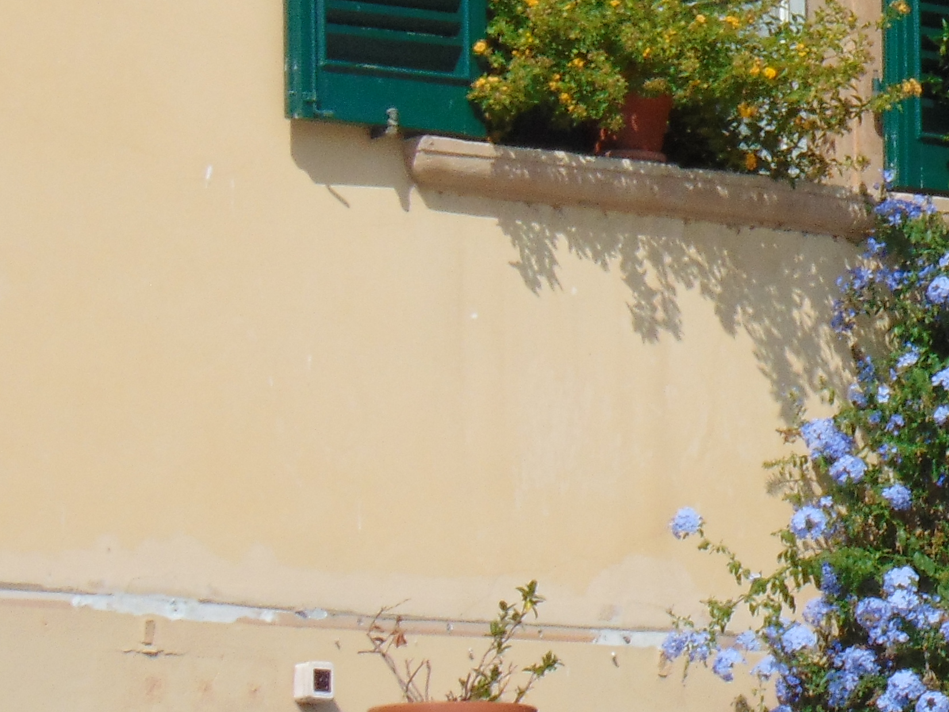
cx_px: 1383
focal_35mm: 415
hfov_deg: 4.7
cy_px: -106
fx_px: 11376
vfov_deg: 3.6
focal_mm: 23.9
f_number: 10.3
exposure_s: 1/200
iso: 80
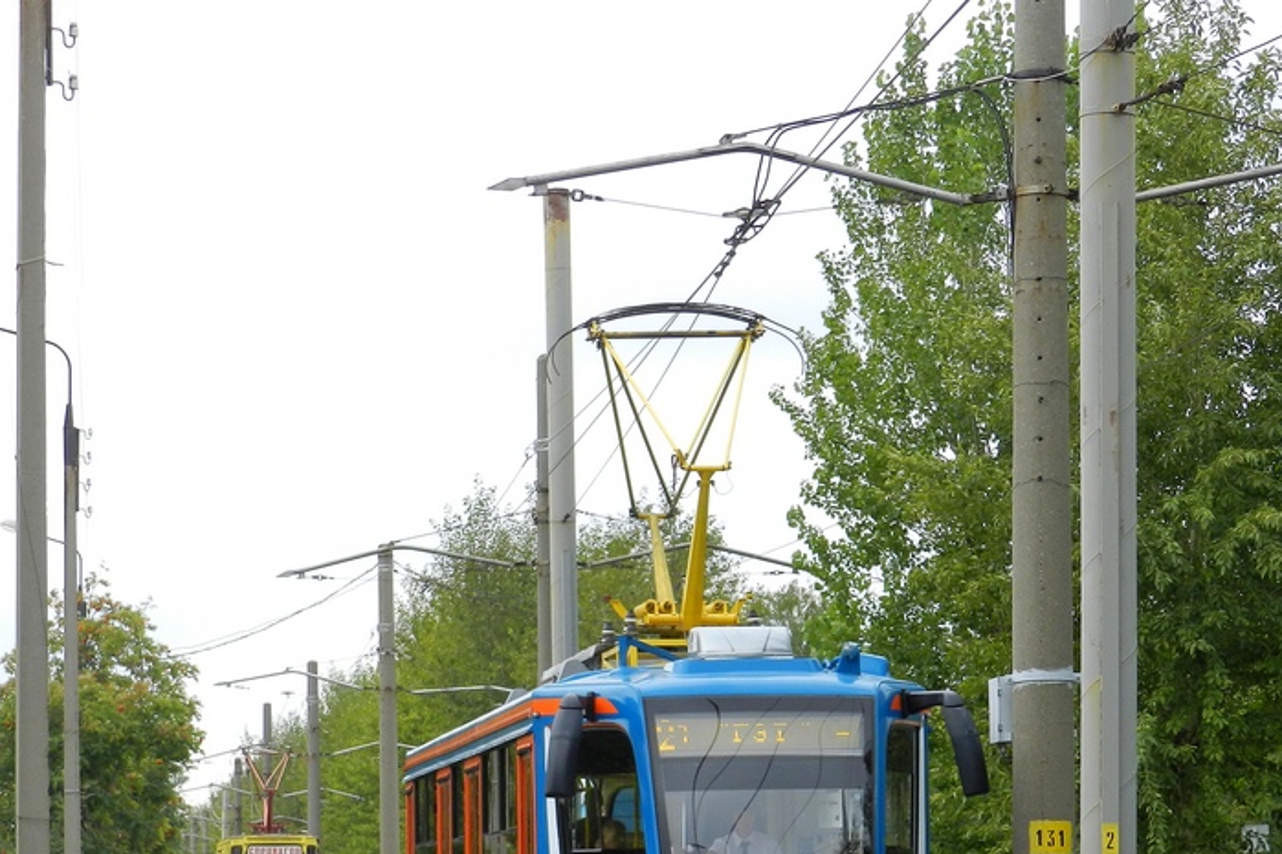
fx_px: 4558
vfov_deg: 10.7
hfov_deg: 16.0
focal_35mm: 128
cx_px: 684
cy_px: 684
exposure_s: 1/200
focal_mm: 14.9
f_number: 4.4
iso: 160
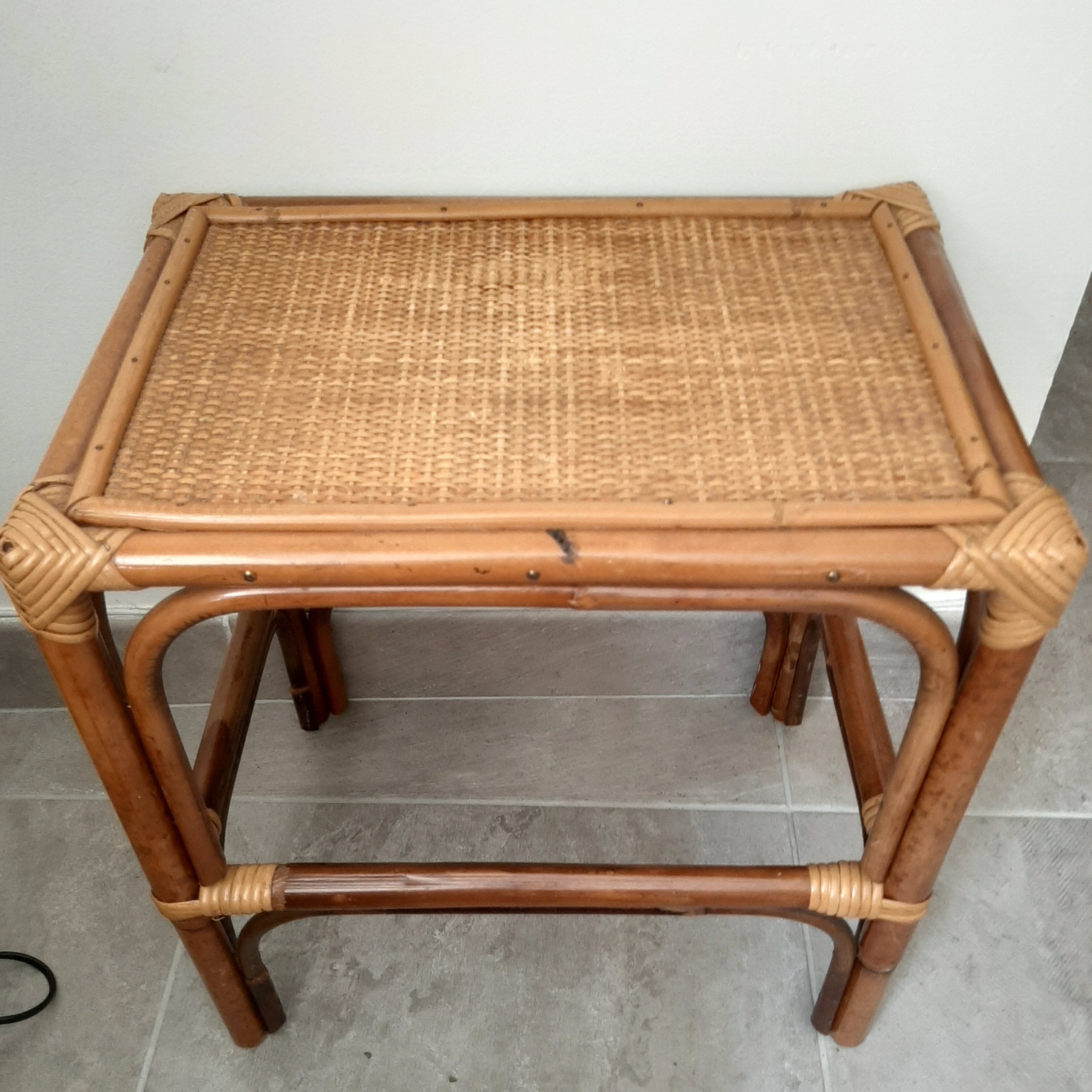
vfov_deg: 52.4
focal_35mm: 31
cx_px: 545
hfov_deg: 52.5
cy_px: 621
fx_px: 1106
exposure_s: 1/50
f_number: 1.7
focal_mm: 3.93
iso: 125
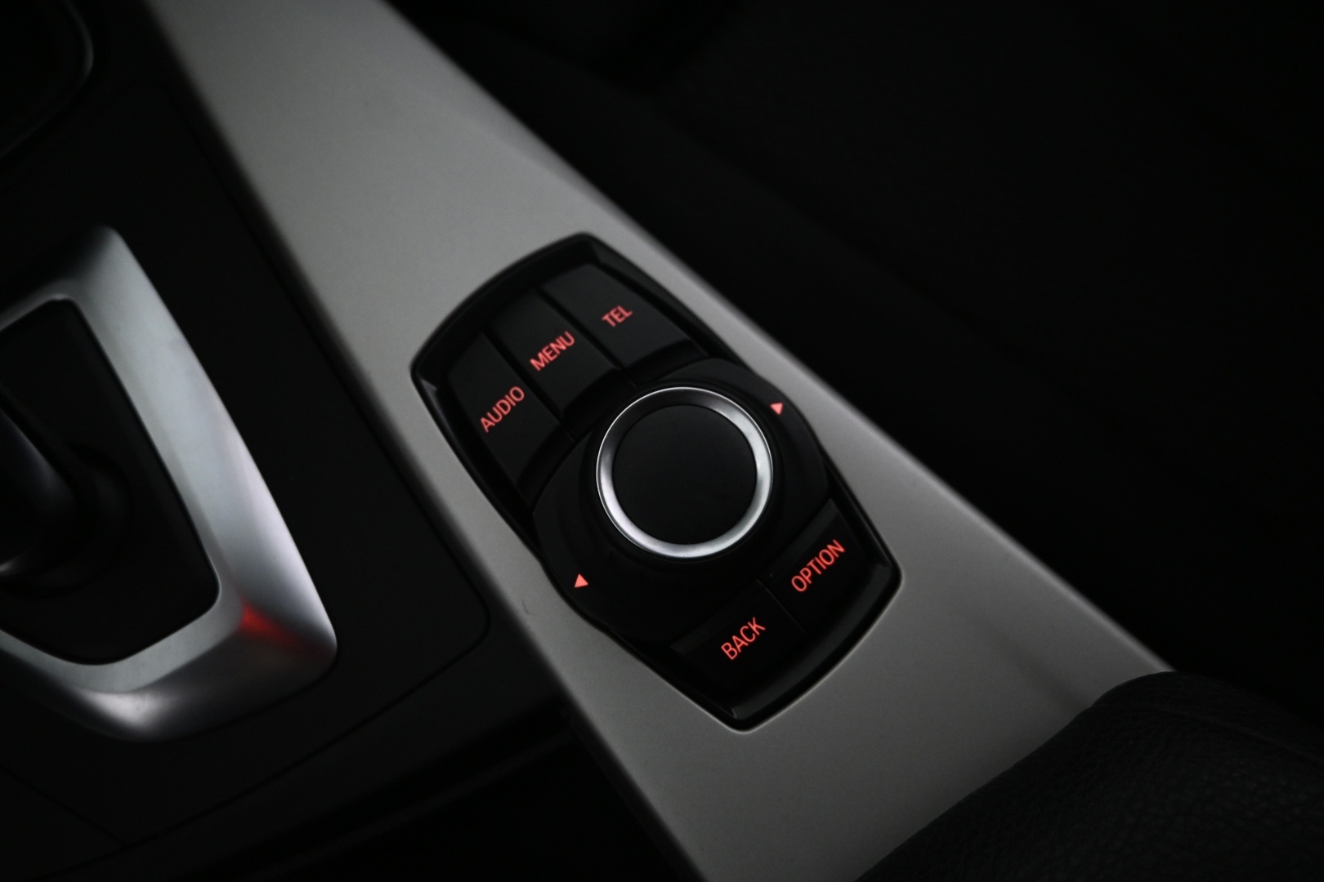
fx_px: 883
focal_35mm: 24
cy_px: 441
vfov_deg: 53.1
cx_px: 662
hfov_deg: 73.7
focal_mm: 16
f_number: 3.5
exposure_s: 1/40
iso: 1600
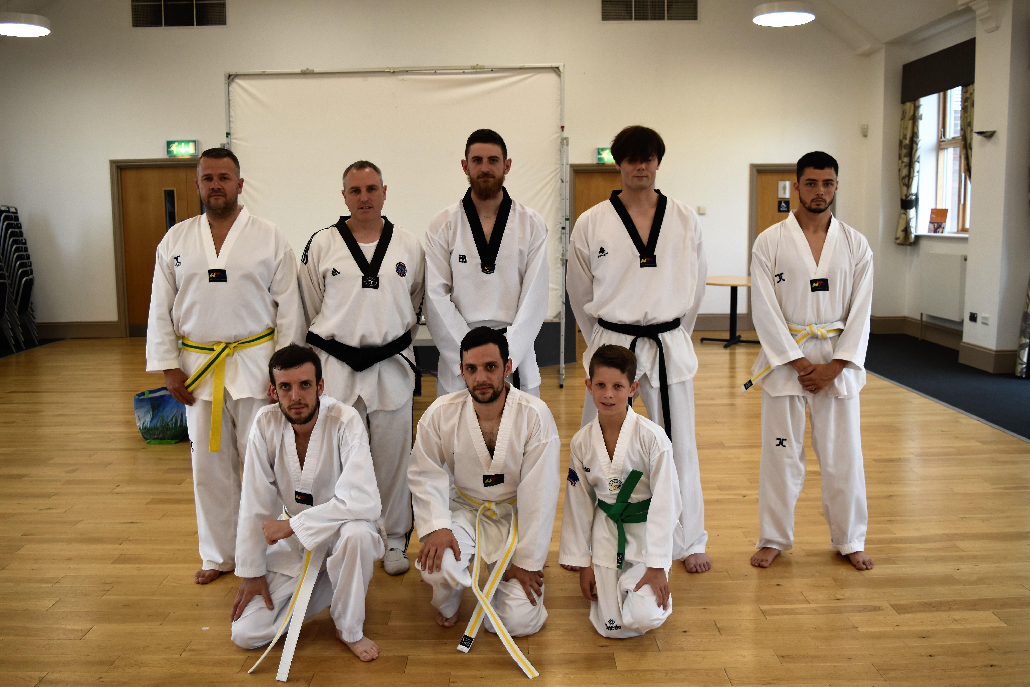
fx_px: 987
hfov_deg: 55.1
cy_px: 344
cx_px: 515
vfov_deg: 38.4
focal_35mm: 34
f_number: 4.5
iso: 400
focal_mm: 23
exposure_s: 1/80
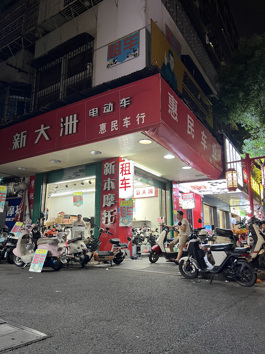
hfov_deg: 53.1
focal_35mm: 26
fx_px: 265
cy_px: 177
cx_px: 132
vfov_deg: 67.3
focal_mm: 5.7
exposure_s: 1/60
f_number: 1.5
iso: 250
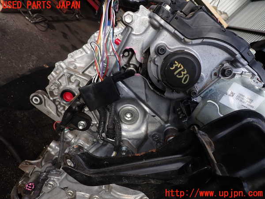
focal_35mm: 25
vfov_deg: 54.9
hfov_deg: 69.4
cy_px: 100
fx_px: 191
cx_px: 132
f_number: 2.8
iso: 100
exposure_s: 1/320
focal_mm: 4.5
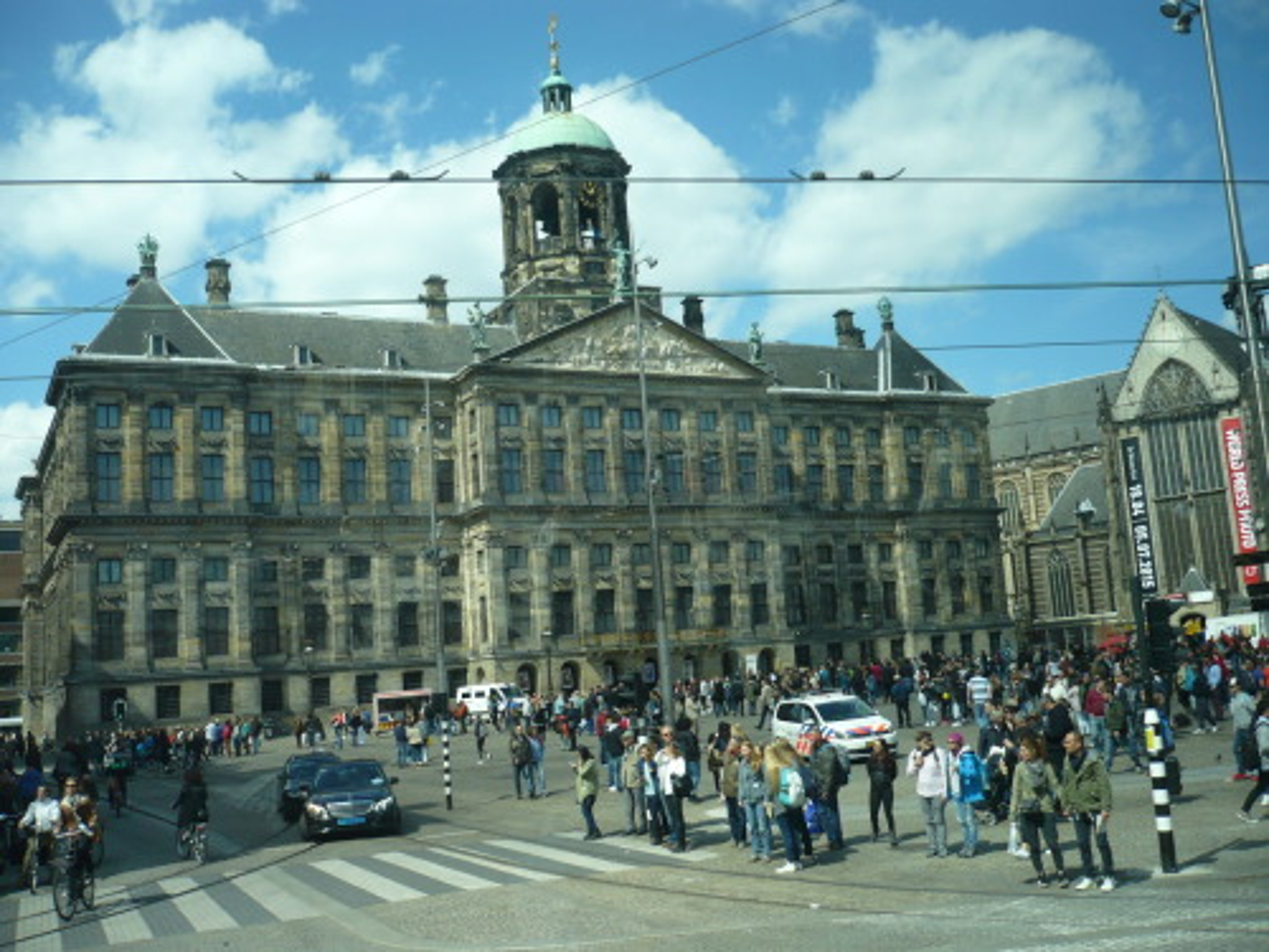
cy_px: 476
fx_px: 1283
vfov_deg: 40.7
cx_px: 634
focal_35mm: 35
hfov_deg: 52.6
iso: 100
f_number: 2.8
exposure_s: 1/125
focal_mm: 5.8
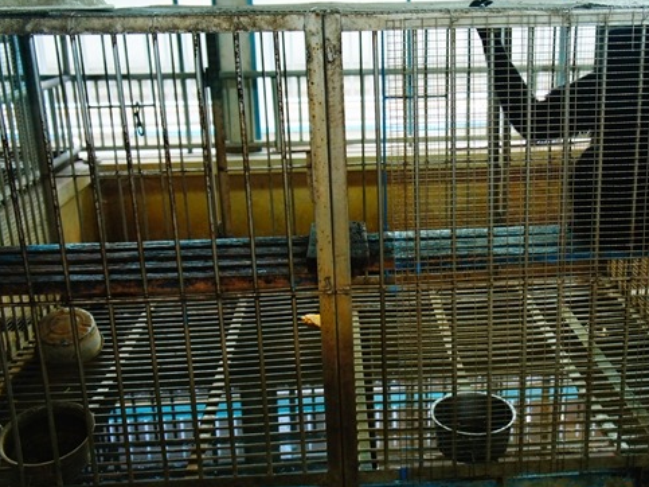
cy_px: 252
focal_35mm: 43
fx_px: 806
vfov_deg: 33.6
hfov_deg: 43.6
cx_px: 400
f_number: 4
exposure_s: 1/60
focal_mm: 24
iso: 1600
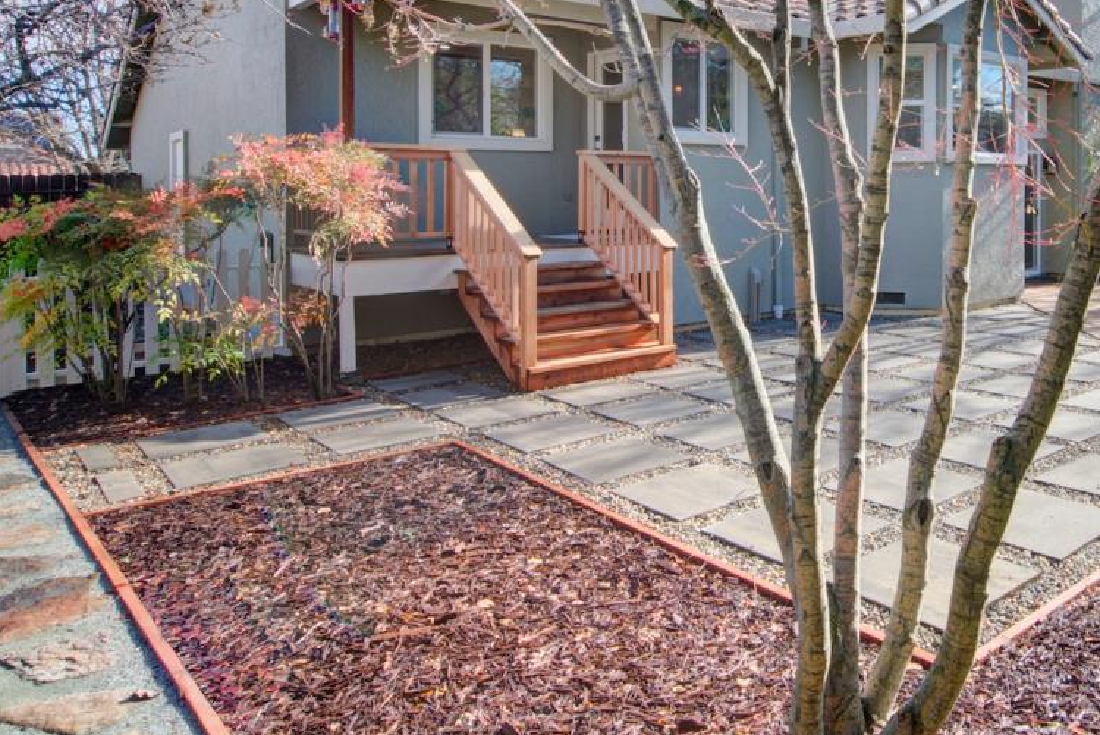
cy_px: 186
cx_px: 827
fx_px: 856
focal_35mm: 28
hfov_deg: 61.7
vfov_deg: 44.9
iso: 100
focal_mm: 14
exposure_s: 1/40
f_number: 14
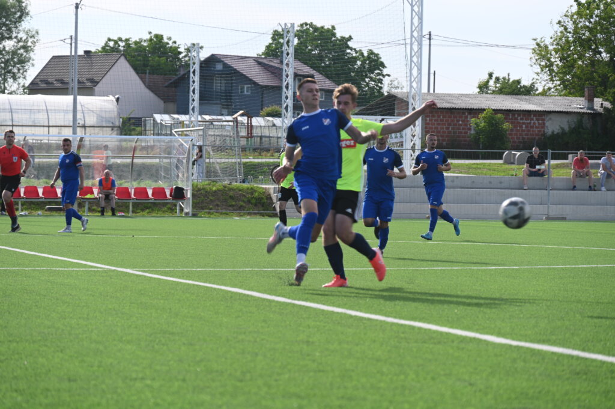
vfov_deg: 9.1
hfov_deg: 13.7
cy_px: 204
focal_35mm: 150
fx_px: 2560
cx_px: 308
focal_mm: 150
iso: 100
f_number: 6.3
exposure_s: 1/250
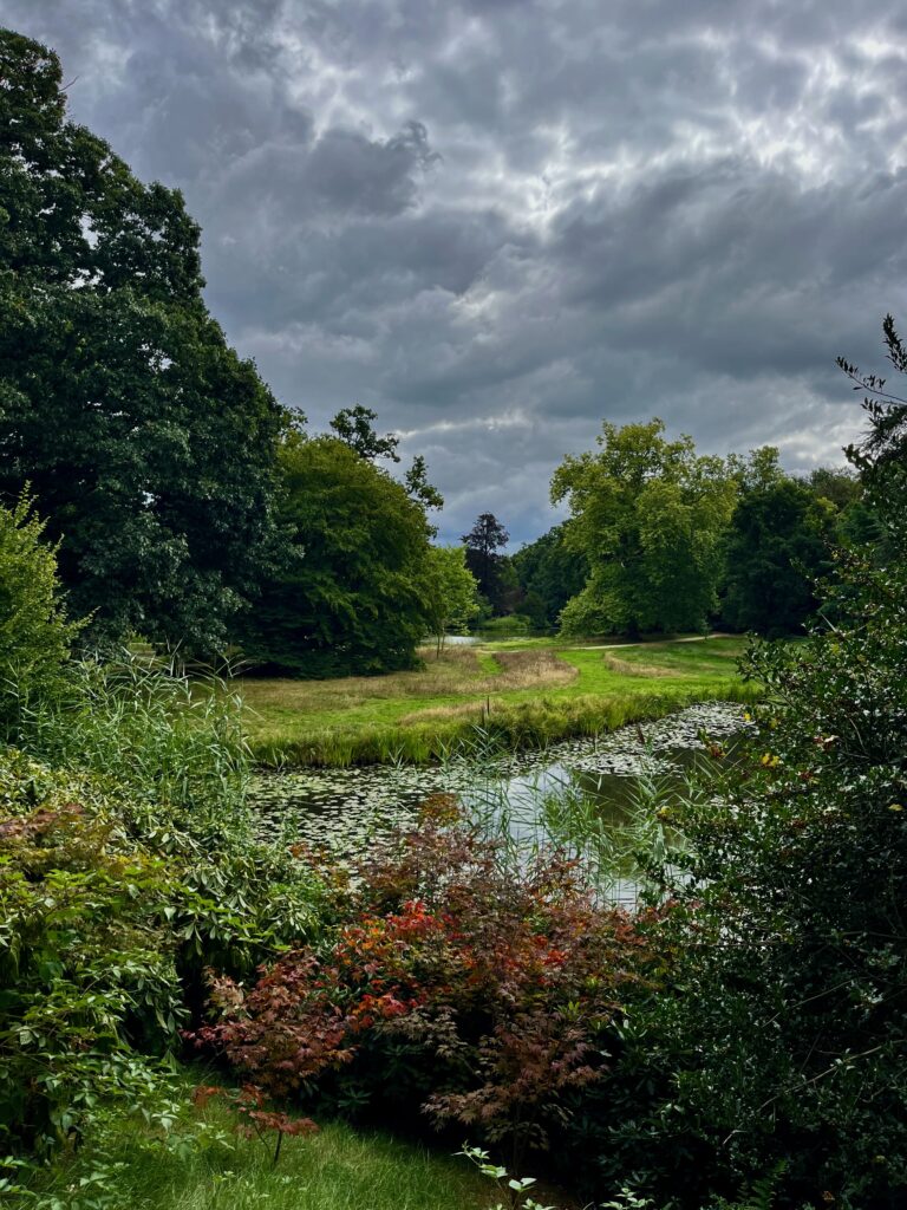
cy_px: 605
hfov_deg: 53.1
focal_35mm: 26
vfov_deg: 67.3
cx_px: 454
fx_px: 908
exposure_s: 1/3049
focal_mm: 5.1
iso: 50
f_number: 1.6
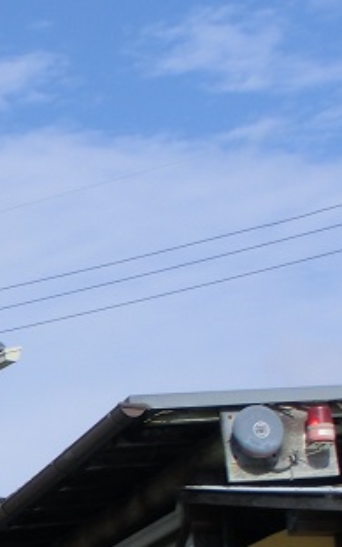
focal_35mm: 210
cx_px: -351
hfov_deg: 6.1
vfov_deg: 9.9
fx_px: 3132
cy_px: 576
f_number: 11.8
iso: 100
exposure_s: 1/160
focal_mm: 11.1
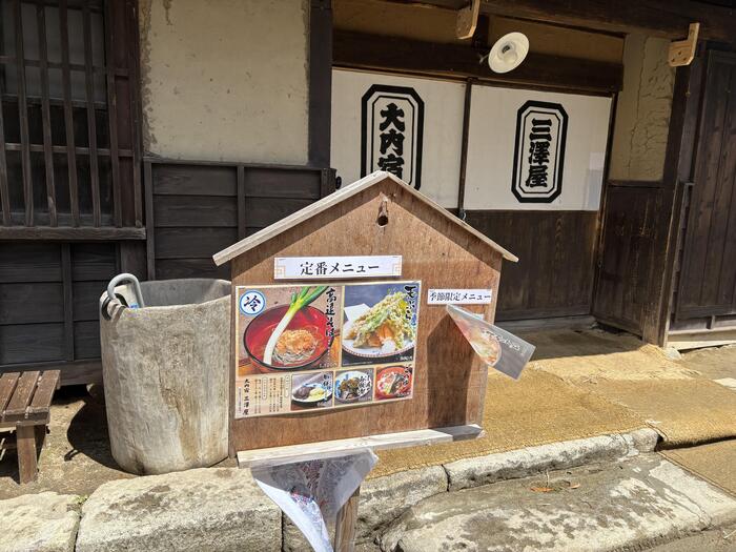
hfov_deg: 67.3
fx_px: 553
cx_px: 368
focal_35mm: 26
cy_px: 276
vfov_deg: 53.1
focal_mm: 5.96
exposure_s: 1/2193
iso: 50
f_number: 1.6
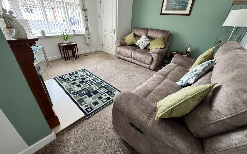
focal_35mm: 15
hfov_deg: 101.5
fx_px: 101
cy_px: 73
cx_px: 124
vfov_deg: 74.7
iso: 320
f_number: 2.2
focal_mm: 2.22
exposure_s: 1/85
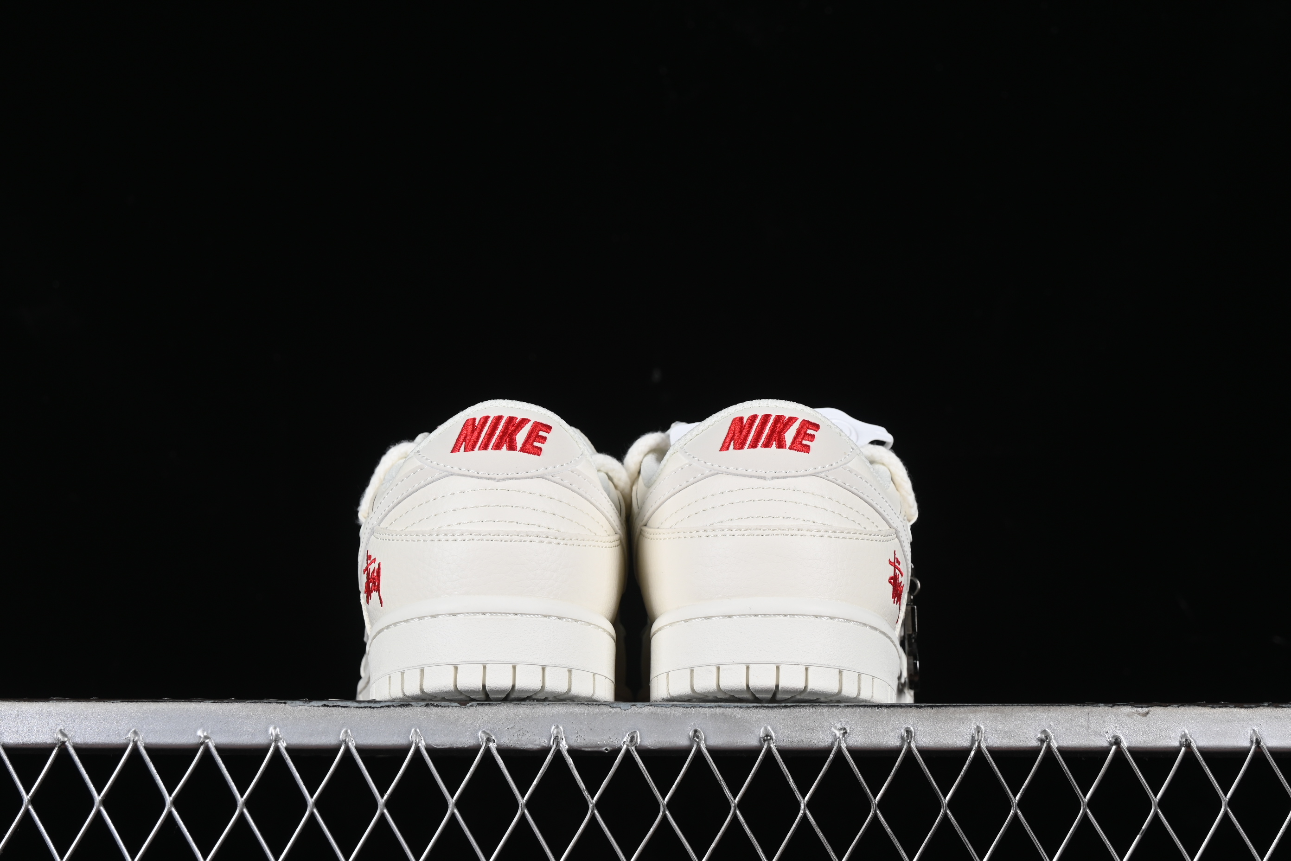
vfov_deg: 18.2
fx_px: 2689
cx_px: 646
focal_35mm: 75
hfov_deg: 27.0
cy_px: 430
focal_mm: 50
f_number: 8
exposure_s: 1/80
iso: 160
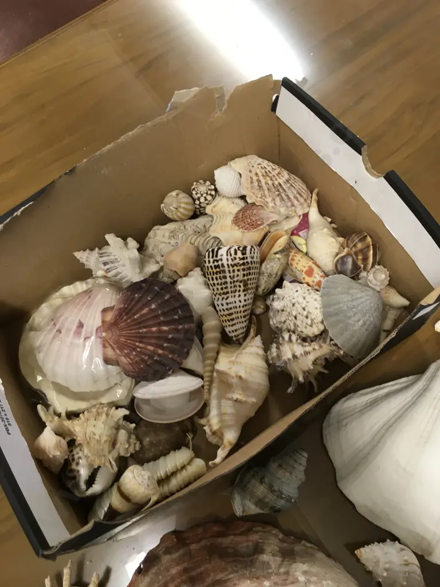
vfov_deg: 61.7
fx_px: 491
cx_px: 220
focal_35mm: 29
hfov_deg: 48.2
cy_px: 294
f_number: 2.2
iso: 64
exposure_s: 1/33
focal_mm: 4.15
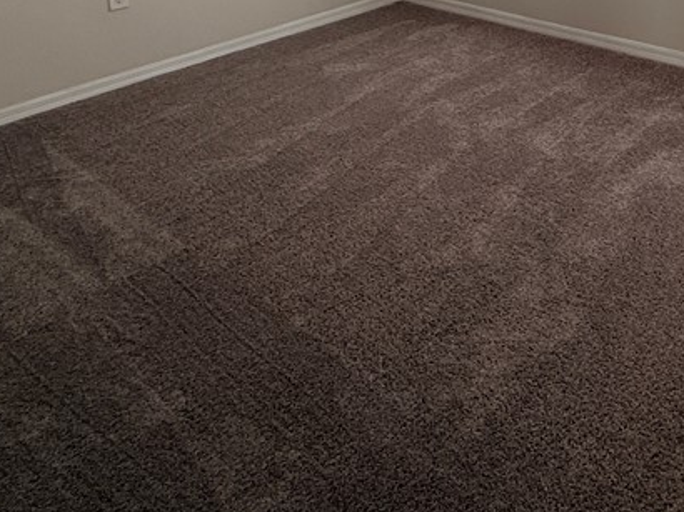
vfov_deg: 33.8
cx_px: 592
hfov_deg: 48.2
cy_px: -87
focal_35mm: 35
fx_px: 691
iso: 80
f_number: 2.2
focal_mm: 2.22
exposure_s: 1/99
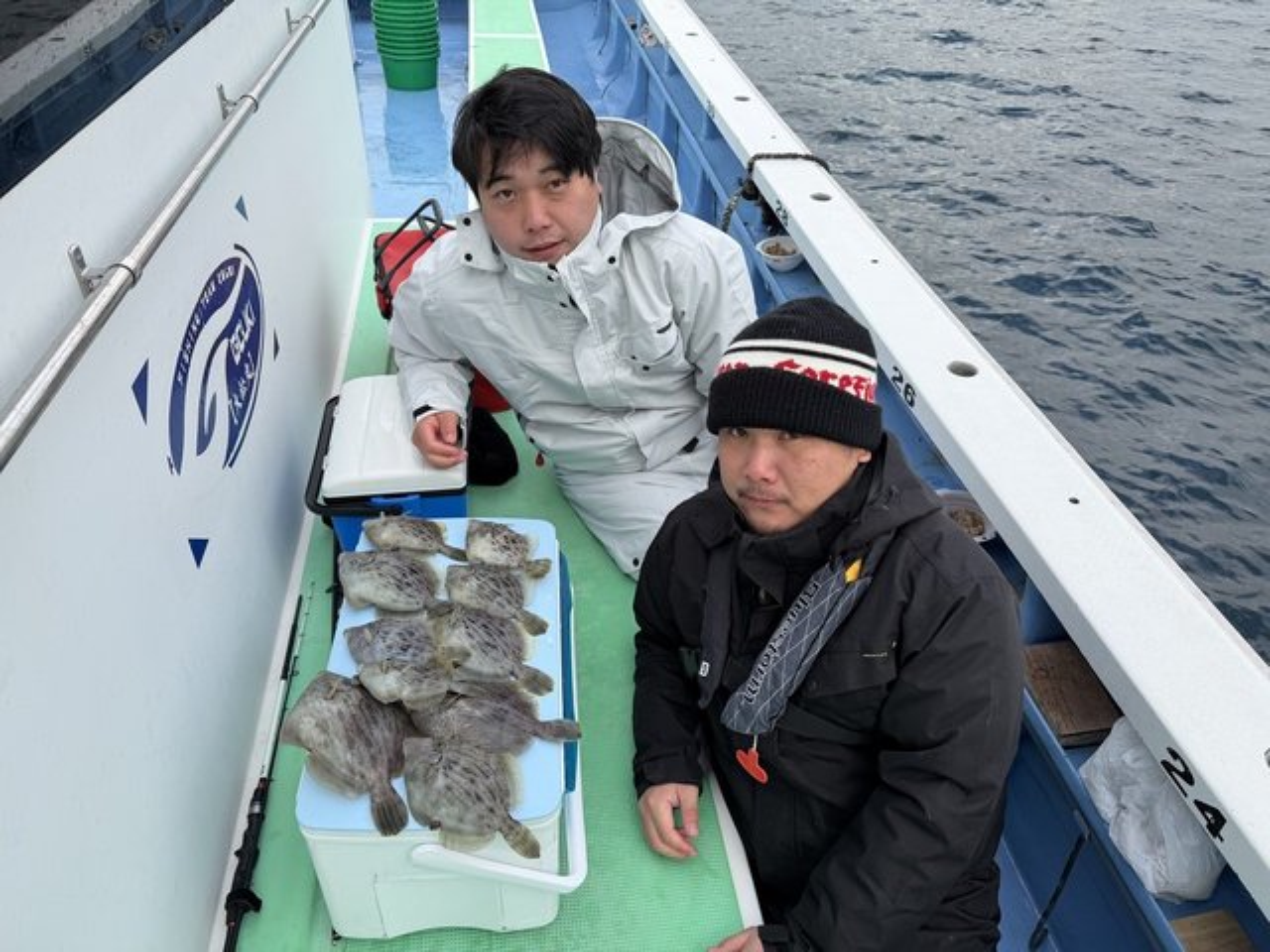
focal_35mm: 24
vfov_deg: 56.8
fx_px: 881
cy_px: 476
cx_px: 635
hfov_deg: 71.6
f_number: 1.78
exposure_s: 1/1192
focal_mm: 6.76
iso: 80
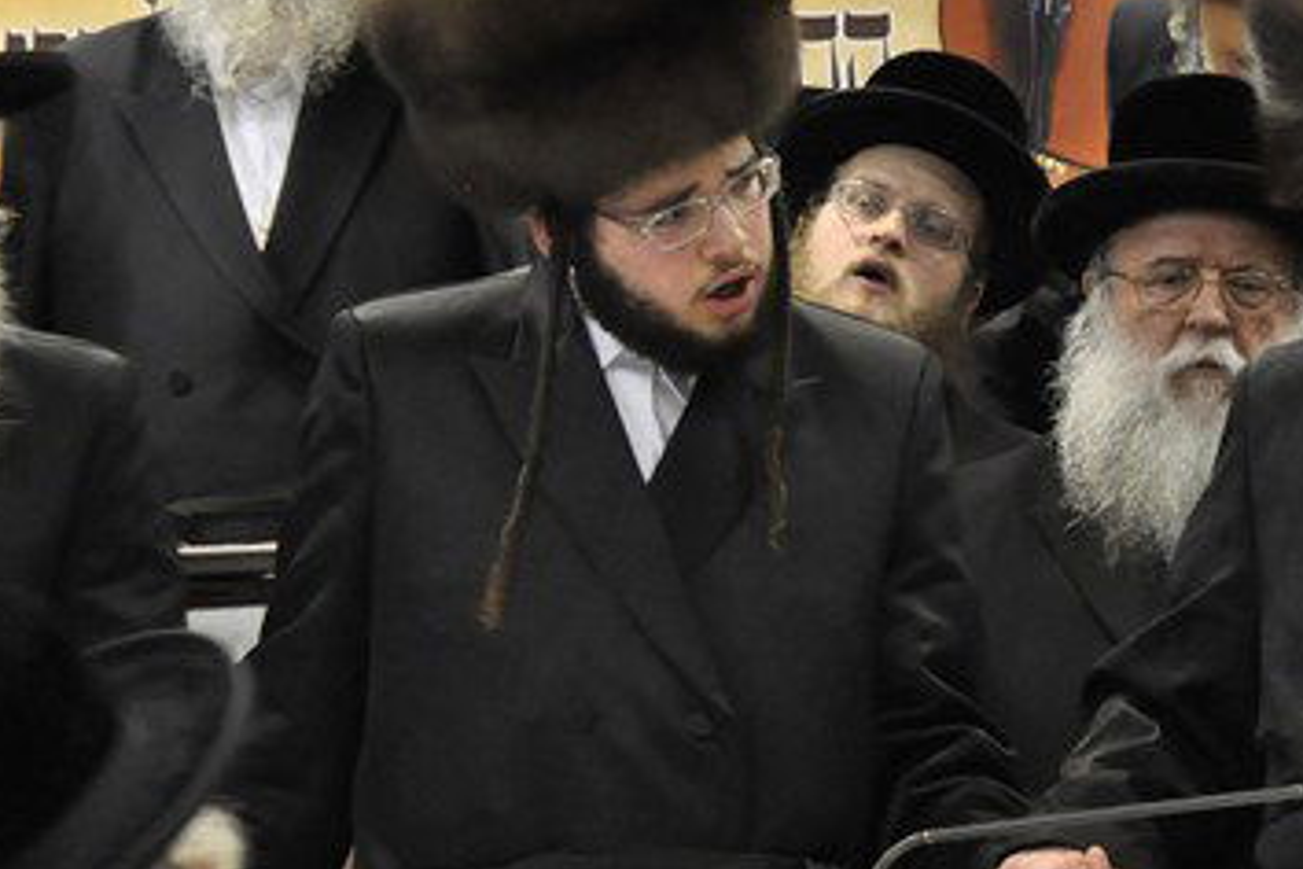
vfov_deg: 4.4
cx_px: 1513
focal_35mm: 312
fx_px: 11292
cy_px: 412
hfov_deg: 6.6
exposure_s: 1/40
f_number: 5.6
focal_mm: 82
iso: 1600
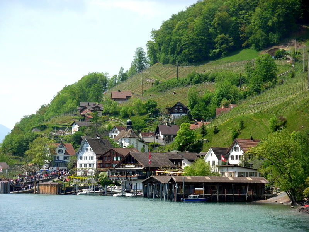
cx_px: 154
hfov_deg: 16.1
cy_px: 116
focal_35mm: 122
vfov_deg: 12.1
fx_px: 1089
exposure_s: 1/542
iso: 79
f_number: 4.3
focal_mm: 20.2
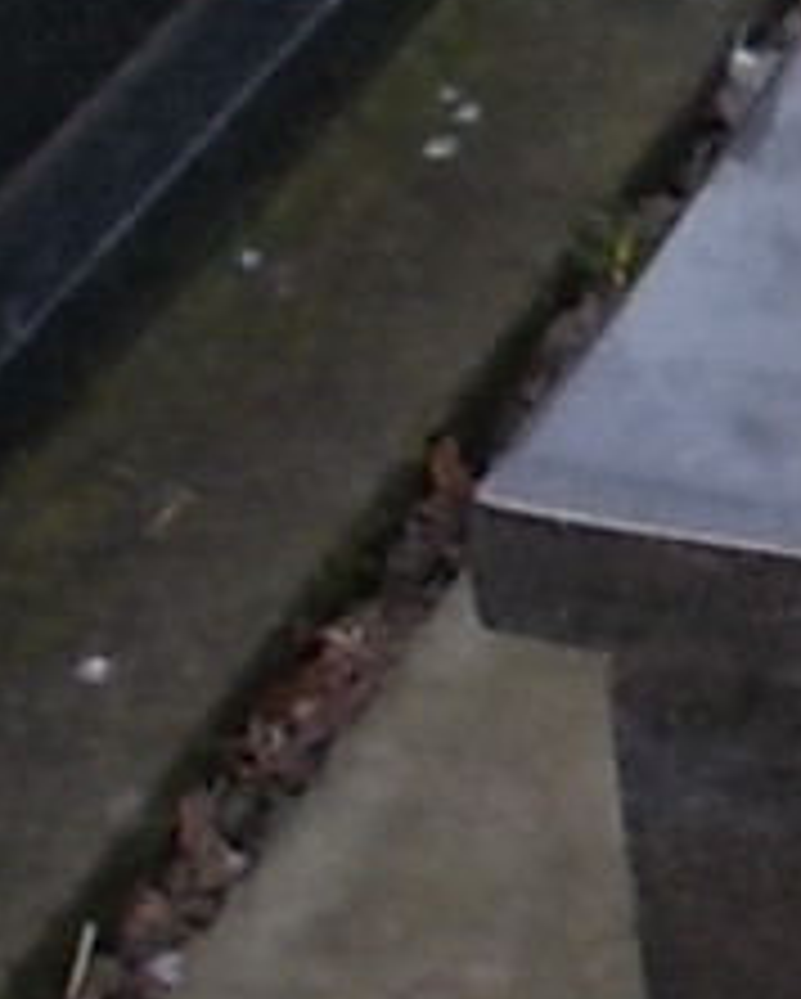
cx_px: 1791
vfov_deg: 10.1
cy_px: -644
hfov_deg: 7.9
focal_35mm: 183
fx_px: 5415
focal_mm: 4.6
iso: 80
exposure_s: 1/125
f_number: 3.2
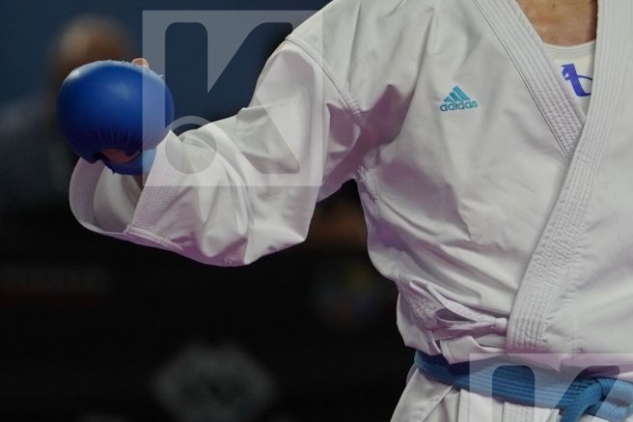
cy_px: 98
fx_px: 14467
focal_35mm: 823
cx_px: 560
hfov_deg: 2.5
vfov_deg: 1.7
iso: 640
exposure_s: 1/1000
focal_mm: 200
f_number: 2.8
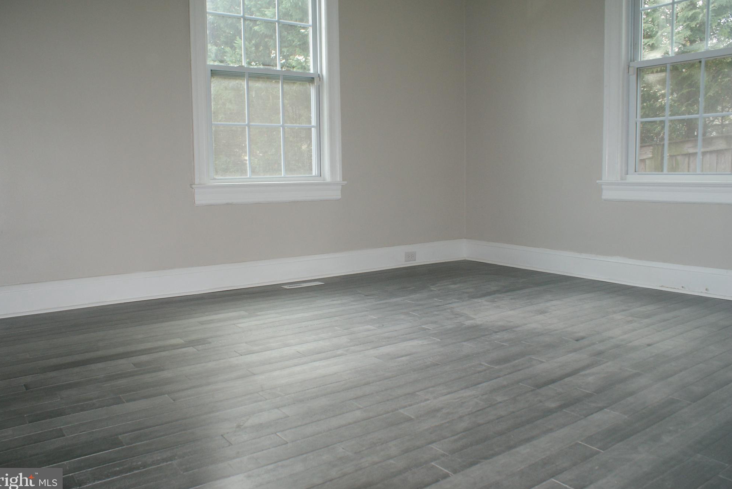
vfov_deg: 46.5
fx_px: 570
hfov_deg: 65.4
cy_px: 241
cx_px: 360
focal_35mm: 28
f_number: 5.6
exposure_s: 1/60
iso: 400
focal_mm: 18
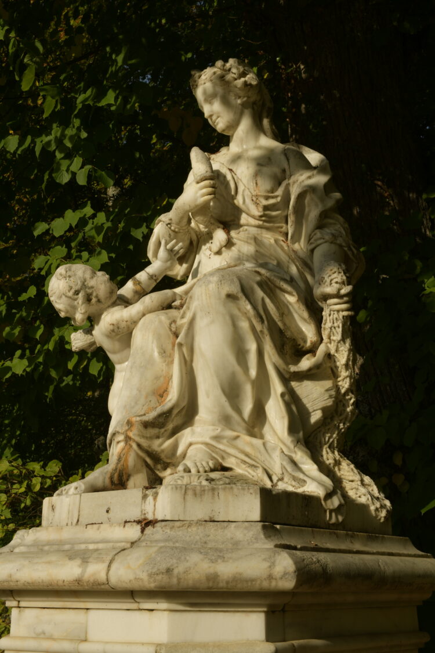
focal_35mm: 50
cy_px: 326
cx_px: 218
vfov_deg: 39.6
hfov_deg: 27.0
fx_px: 906
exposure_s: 1/125
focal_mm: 50
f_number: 18
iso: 110
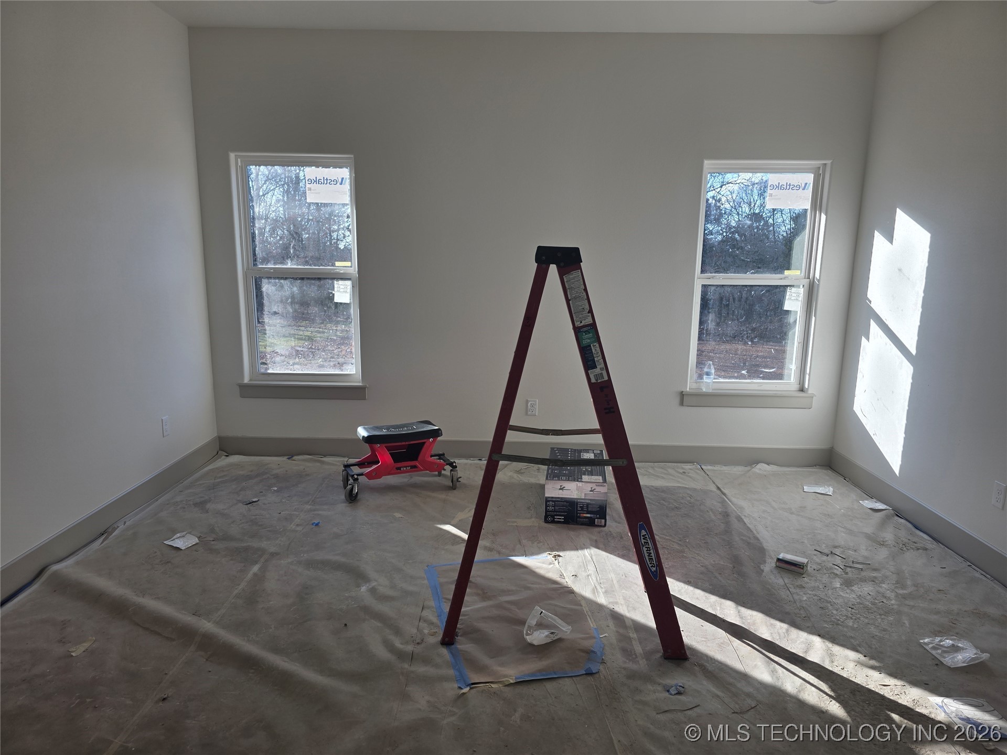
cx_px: 504
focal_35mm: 23
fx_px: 669
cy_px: 378
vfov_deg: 58.9
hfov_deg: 73.9
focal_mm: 6.3
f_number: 1.7
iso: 40
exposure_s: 1/359
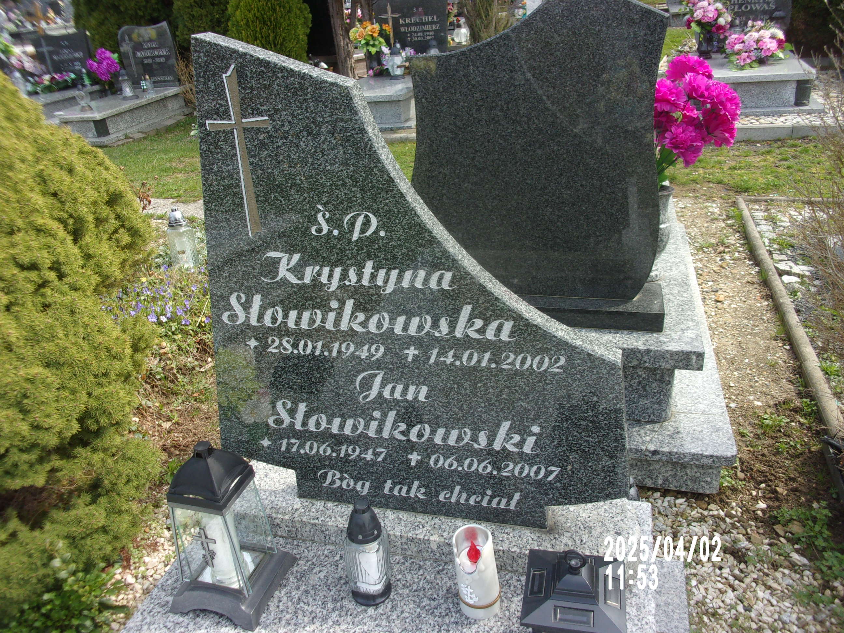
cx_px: 422
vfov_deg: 49.7
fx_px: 683
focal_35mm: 28
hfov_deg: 63.4
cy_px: 316
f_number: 3.9
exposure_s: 1/210
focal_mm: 5.1
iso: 80
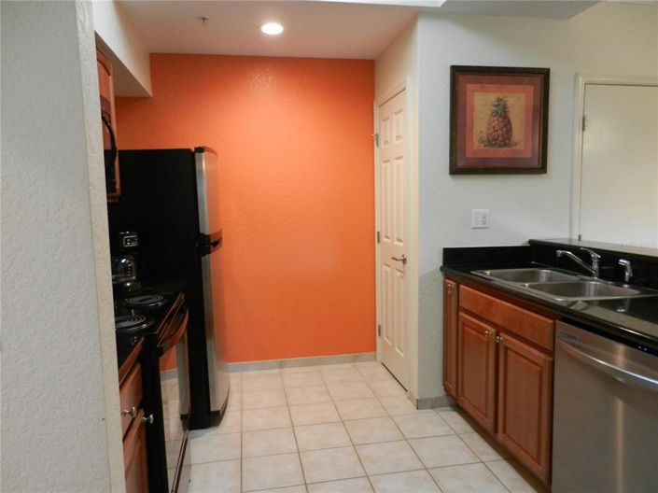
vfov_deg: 54.8
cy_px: 246
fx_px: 475
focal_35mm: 25
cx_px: 329
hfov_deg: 69.4
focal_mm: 4.5
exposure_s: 1/25
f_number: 3.5
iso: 400
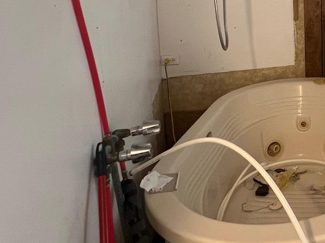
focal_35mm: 39
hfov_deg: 41.2
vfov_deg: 34.5
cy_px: 19
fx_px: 366
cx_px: 331
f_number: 1.8
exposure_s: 1/60
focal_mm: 1.57
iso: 320
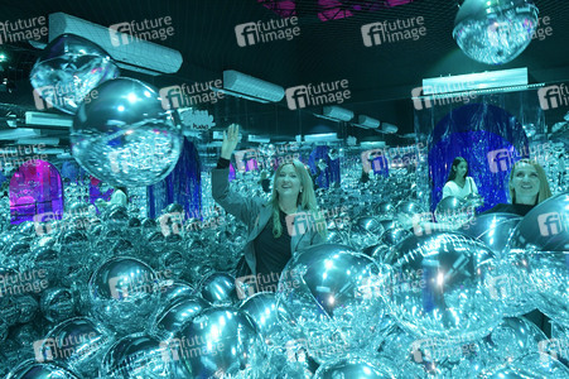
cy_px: 190
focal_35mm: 27
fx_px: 426
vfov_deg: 47.9
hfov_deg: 67.4
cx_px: 284
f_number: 7.1
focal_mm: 27
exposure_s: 1/100
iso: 2500
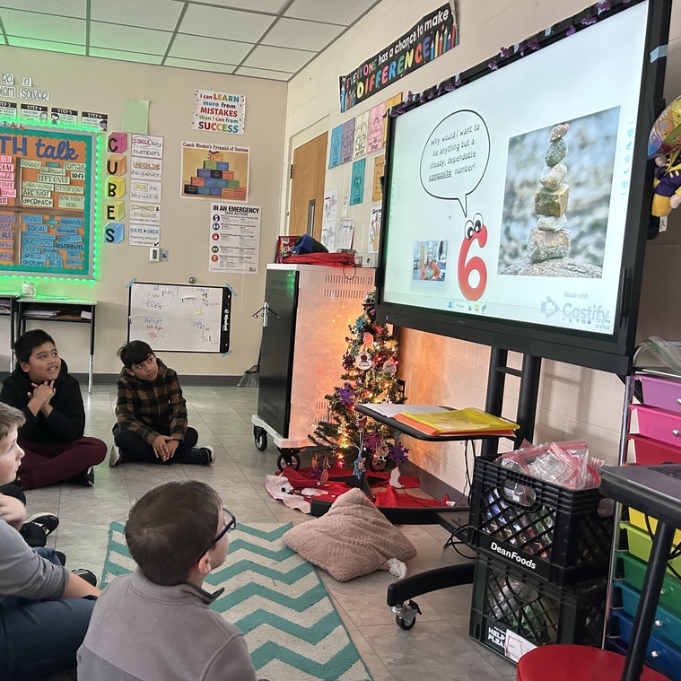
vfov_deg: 52.5
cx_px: 253
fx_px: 690
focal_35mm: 31
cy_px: 344
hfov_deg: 51.9
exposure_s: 1/36
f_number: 1.5
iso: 400
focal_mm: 5.7
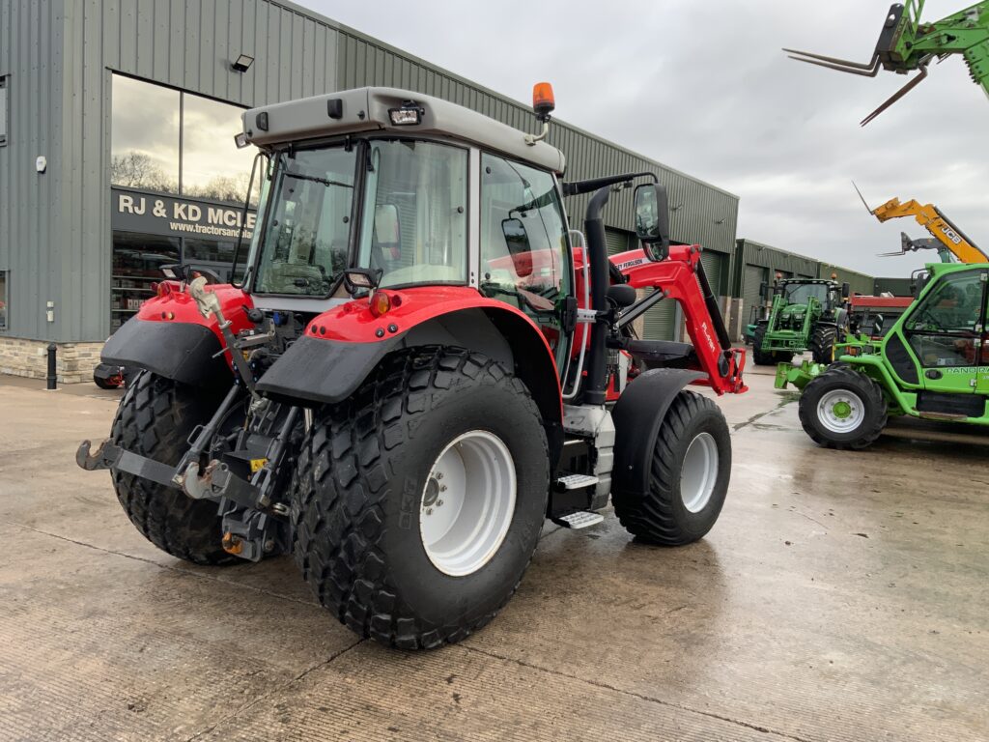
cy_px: 371
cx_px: 494
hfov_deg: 61.7
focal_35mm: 29
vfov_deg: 48.2
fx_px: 829
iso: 16
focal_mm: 3
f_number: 1.8
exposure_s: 1/312
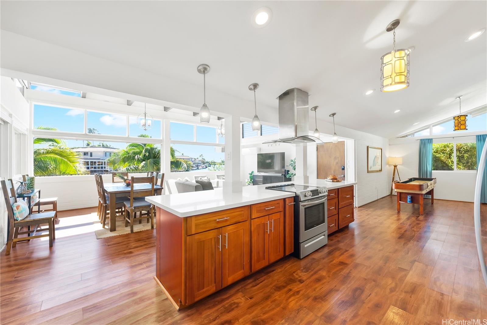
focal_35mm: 14
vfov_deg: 81.3
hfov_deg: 104.2
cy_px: 162
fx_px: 189
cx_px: 244
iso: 100
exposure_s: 1/30
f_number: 6.3
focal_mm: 14
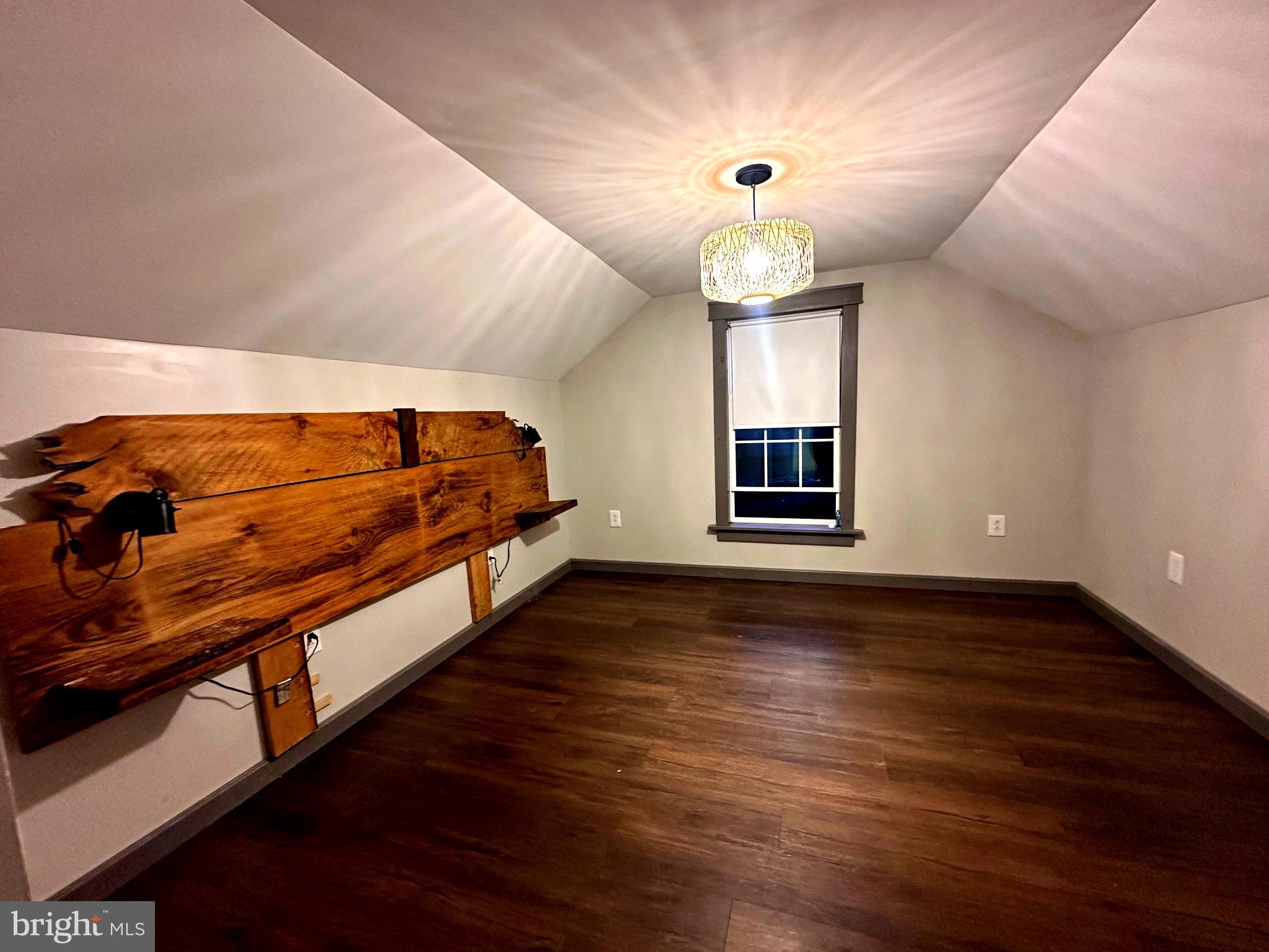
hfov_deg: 102.1
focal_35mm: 14
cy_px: 476
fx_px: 513
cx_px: 634
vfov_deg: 85.7
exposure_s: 1/60
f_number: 2.2
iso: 800
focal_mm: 2.22
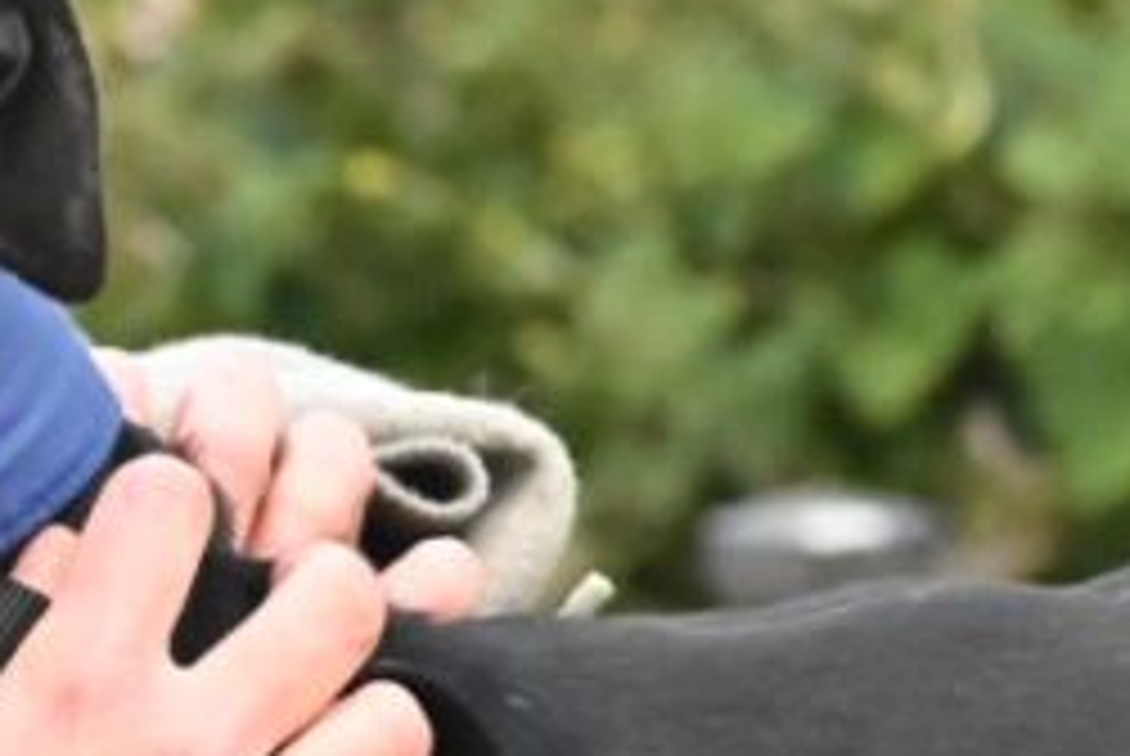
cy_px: 448
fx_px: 19201
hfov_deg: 3.4
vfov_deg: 2.3
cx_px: -198
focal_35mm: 611
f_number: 6.3
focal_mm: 100
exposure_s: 1/4000
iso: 11400
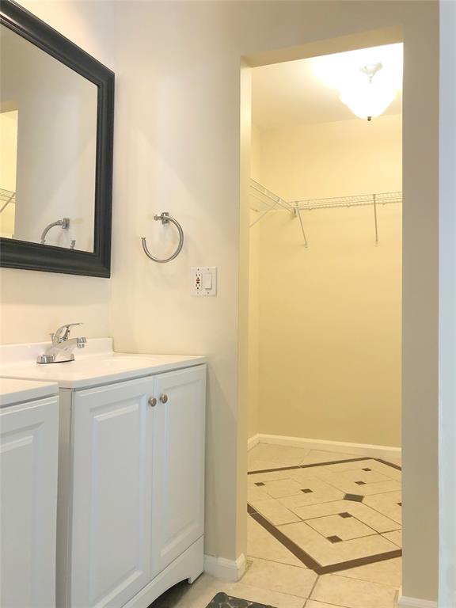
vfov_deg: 63.4
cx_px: 228
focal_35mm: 28
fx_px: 492
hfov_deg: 49.7
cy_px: 304
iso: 40
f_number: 1.8
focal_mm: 3.99
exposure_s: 1/30
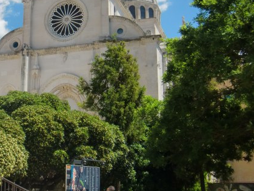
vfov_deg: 25.1
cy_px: 71
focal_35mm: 58
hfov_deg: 32.6
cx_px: 65
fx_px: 425
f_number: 8.9
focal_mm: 6.66
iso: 100
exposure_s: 1/320
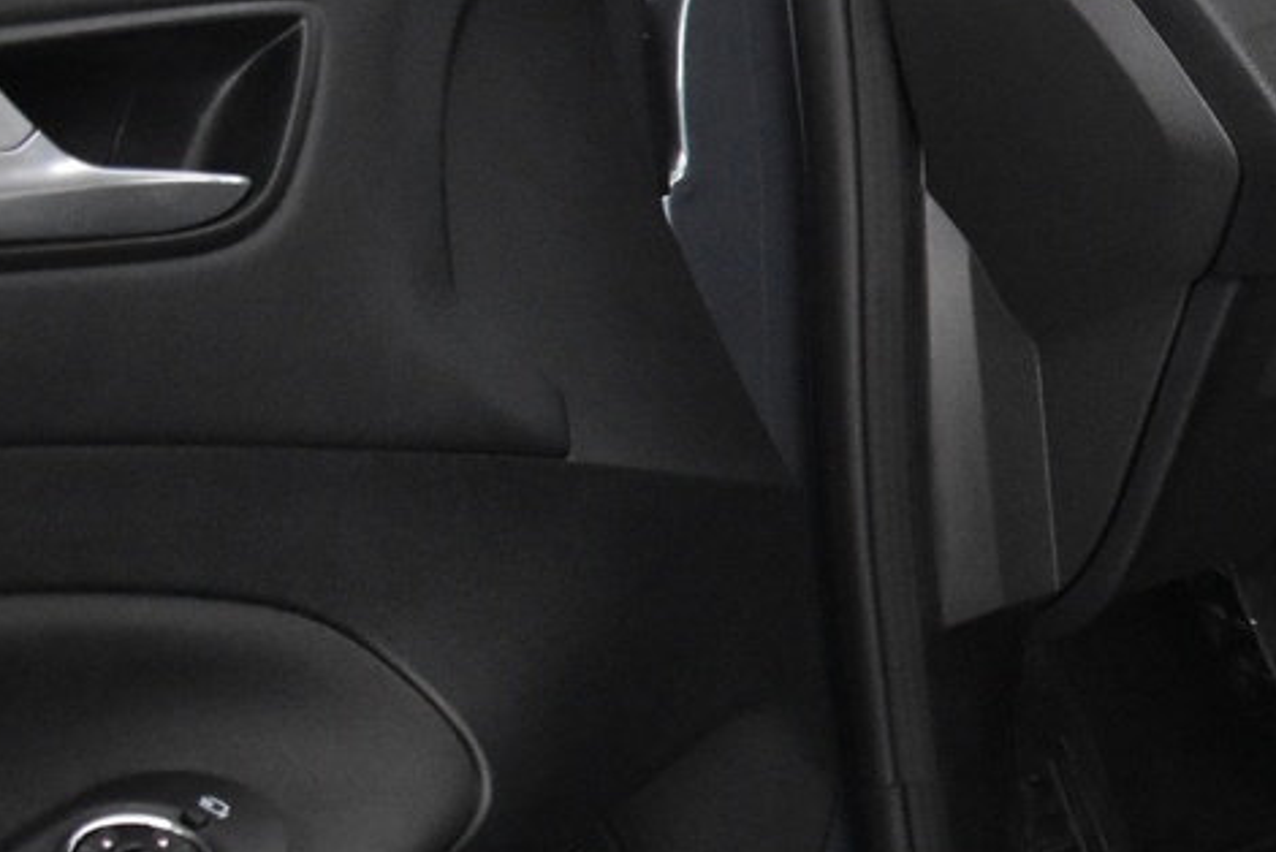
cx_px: 1828
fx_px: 3298
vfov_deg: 14.6
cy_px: 695
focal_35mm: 93
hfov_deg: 19.5
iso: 3200
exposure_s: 1/50
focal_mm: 18
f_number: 3.5
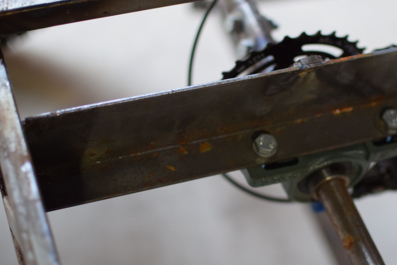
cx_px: 268
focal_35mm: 81
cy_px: 140
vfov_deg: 16.9
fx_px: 891
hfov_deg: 25.0
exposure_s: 1/60
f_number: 2.2
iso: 800
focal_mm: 35
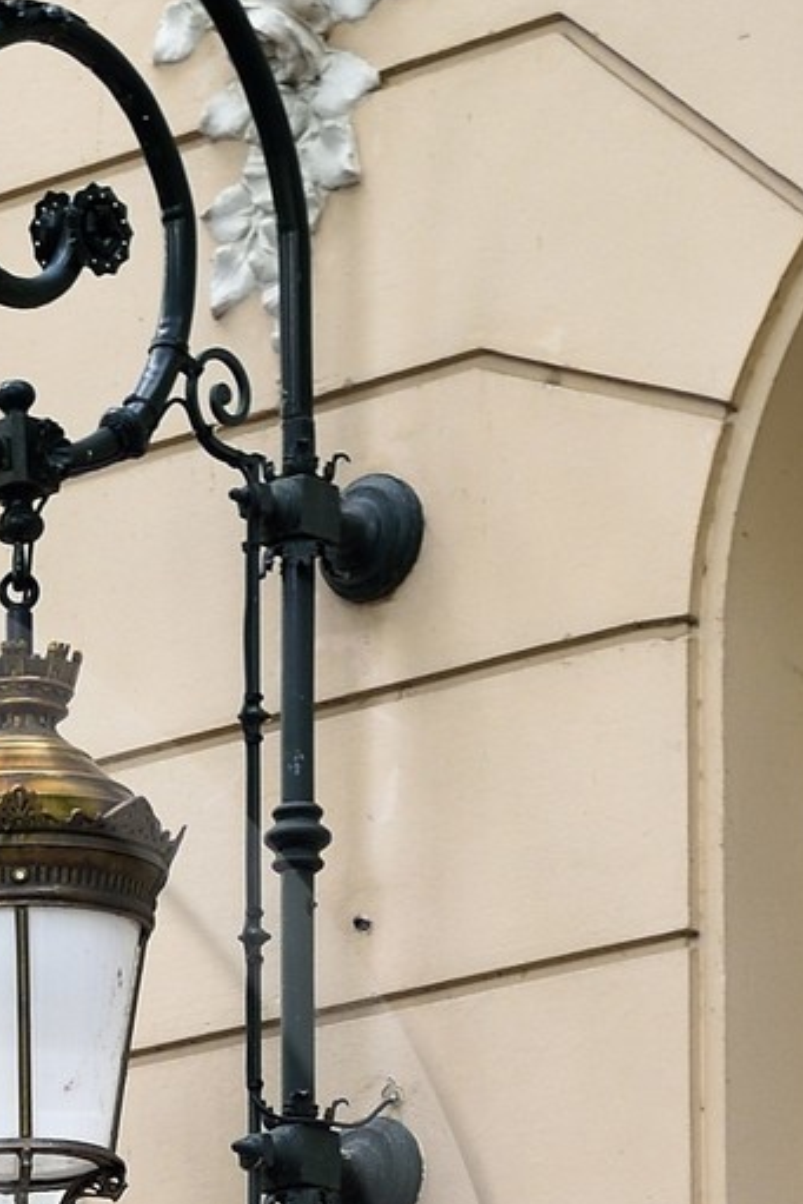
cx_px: -563
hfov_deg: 5.6
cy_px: 1560
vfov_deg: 8.3
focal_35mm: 244
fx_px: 8158
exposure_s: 1/80
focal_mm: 52
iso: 200
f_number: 4.5
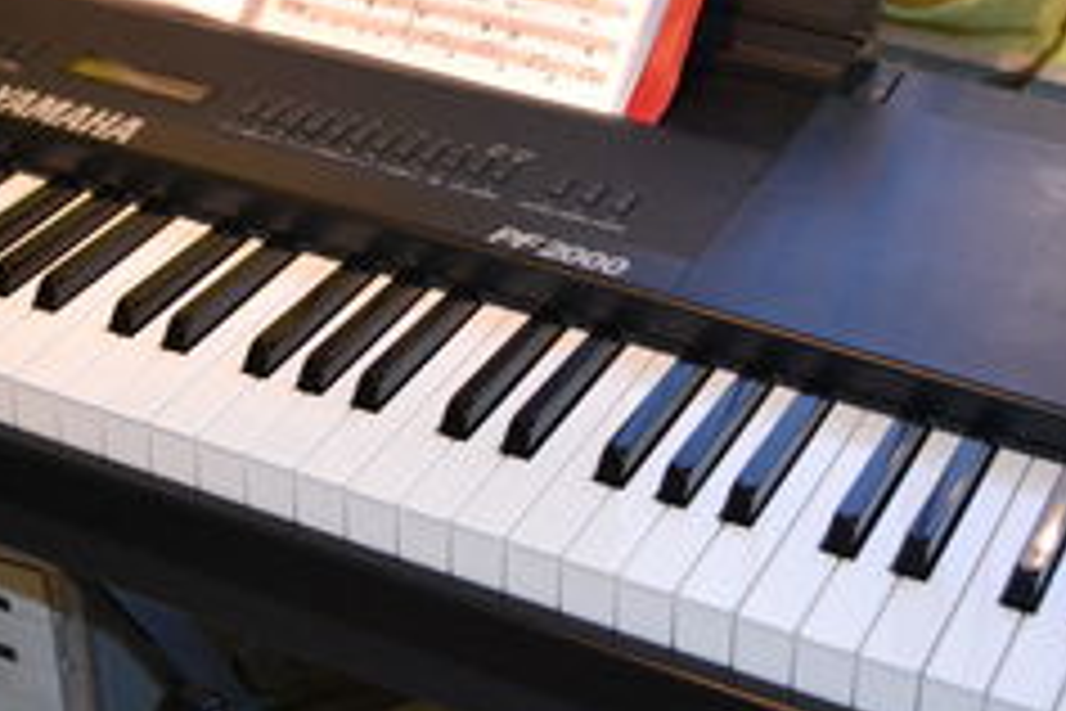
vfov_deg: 17.6
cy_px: 36
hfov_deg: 26.6
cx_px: 436
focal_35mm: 76
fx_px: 2250
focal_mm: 20
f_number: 3.8
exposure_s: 1/60
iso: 2200
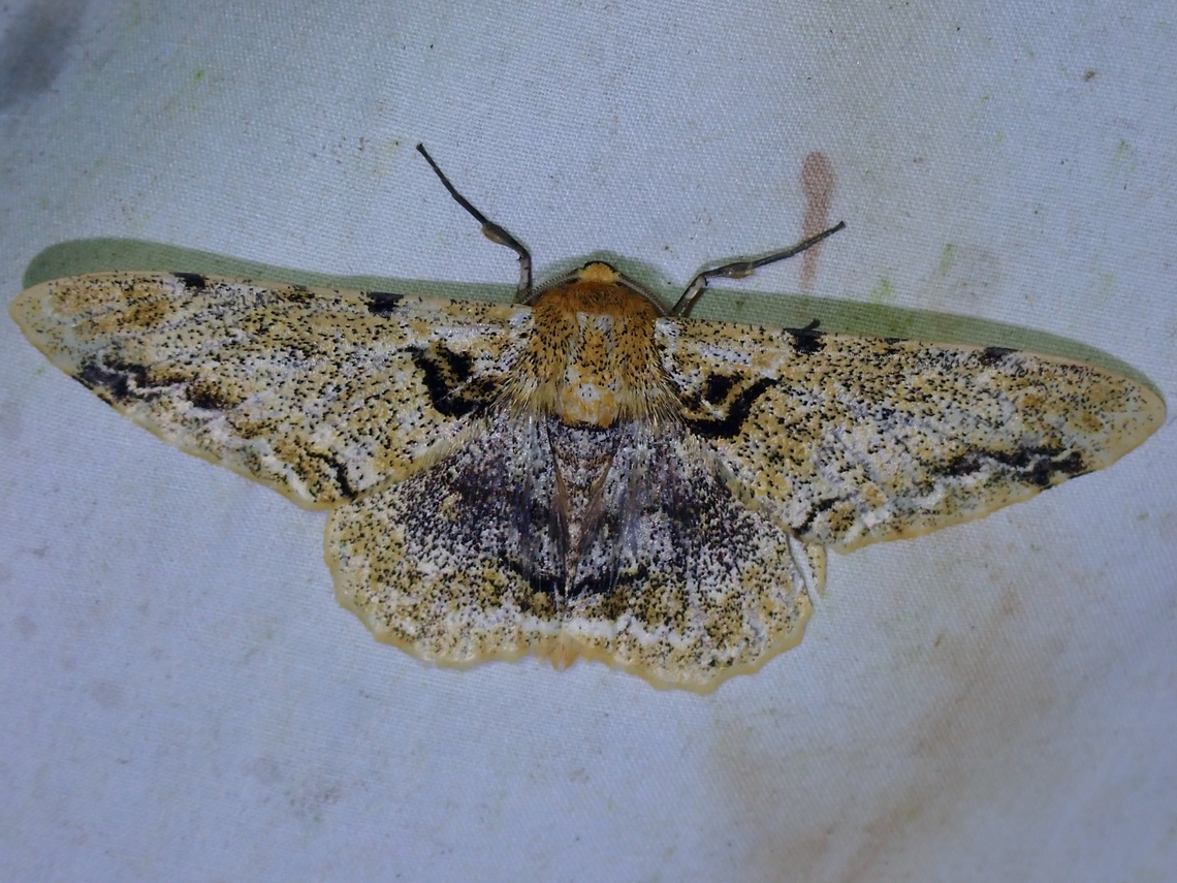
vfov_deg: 14.8
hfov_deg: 19.6
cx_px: 588
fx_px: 3400
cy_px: 442
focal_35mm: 100
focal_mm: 18
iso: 200
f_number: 6.3
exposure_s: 1/200
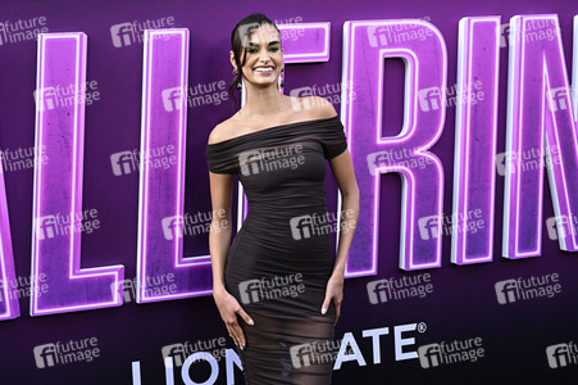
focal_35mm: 61
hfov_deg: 32.9
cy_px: 192
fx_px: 979
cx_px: 289
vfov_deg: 22.2
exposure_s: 1/320
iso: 1000
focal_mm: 61
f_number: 6.3
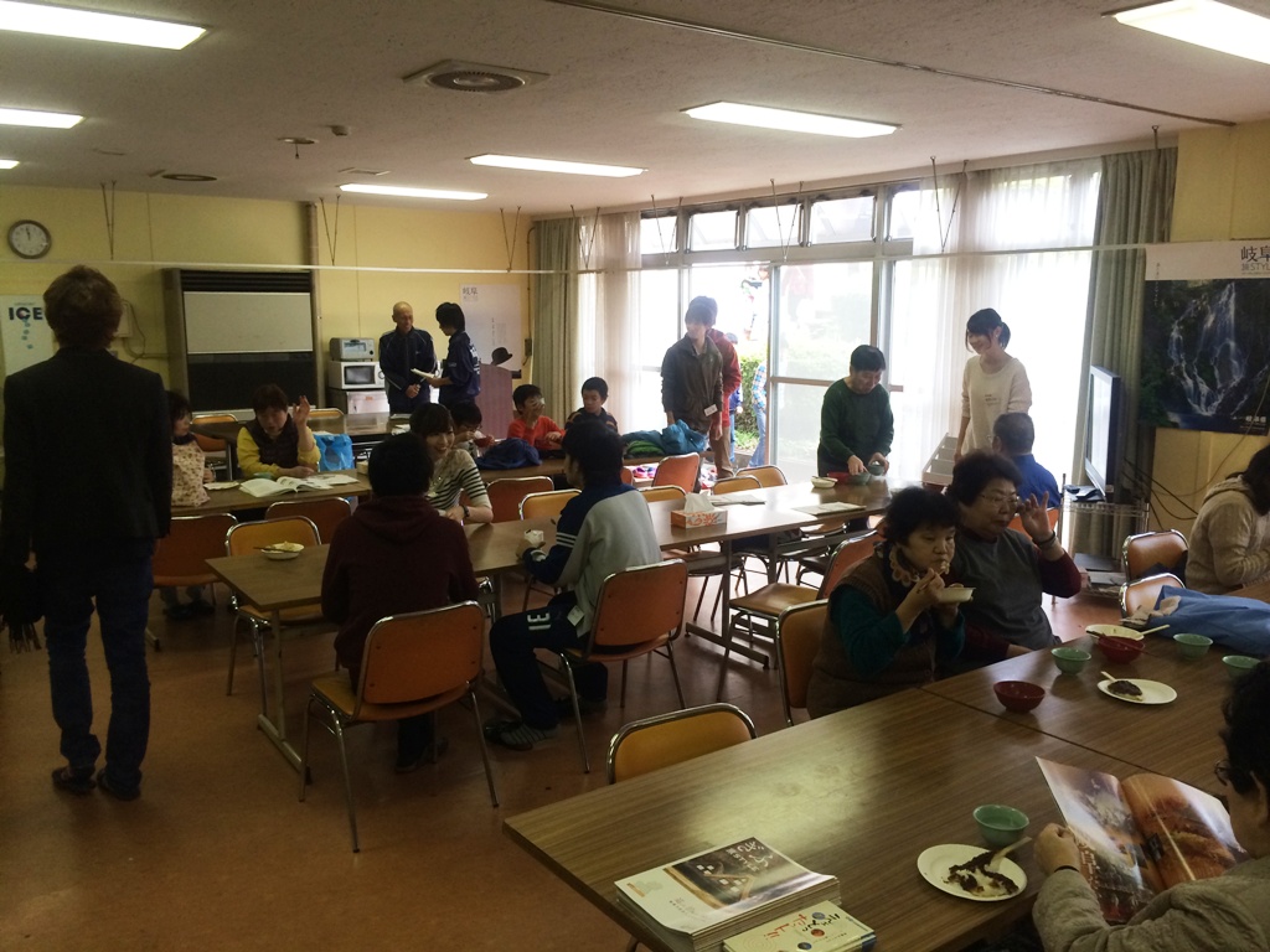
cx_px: 635
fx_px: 1101
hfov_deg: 60.0
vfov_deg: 46.8
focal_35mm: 30
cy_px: 476
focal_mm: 4.12
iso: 40
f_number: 2.2
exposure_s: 1/30
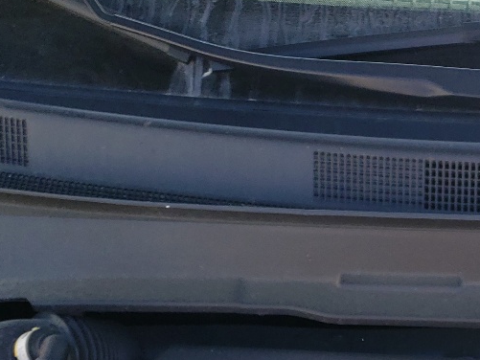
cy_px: 502
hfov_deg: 22.8
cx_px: 464
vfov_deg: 16.5
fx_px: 1151
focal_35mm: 83
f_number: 1.5
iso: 50
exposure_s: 1/667
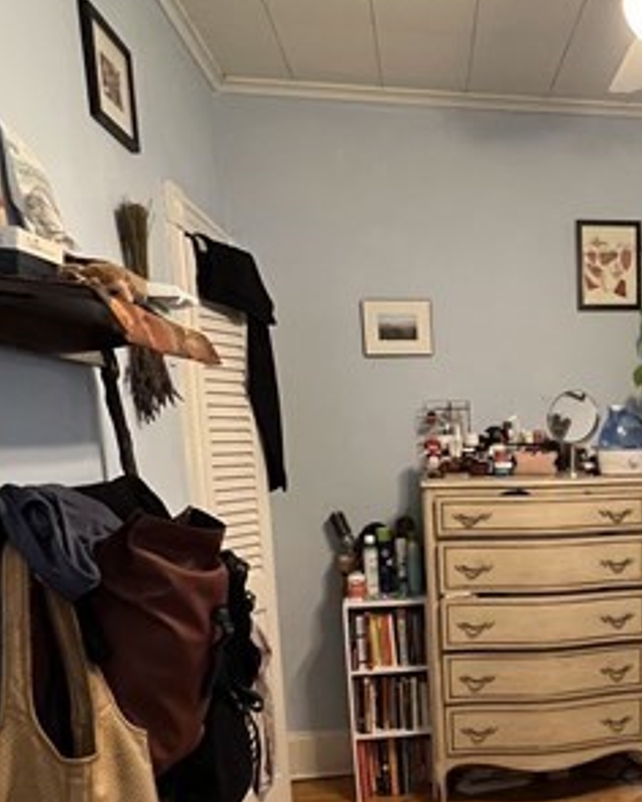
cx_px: 582
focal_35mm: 33
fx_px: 784
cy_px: 590
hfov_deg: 41.0
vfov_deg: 52.1
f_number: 1.8
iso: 400
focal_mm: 1.57
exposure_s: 1/60
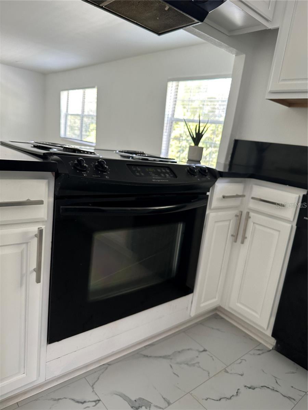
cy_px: 205
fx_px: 285
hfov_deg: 56.8
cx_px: 154
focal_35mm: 24
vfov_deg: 71.6
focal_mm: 6.86
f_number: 1.78
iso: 200
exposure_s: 1/121
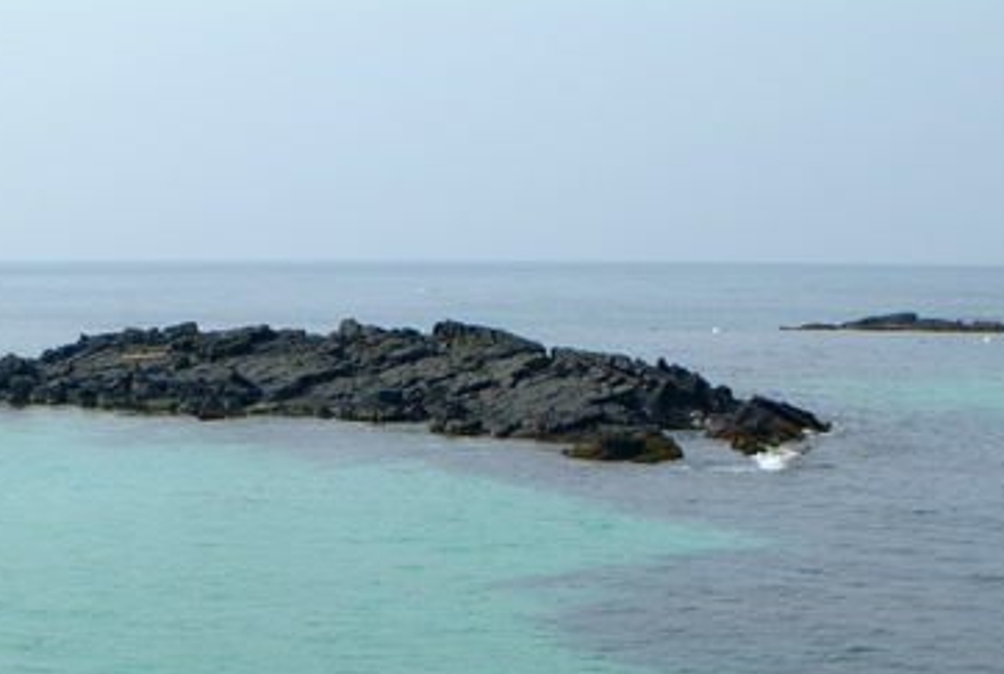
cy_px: 638
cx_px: 284
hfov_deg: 24.8
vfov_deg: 16.7
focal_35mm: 81
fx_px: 2264
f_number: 8
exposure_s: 1/250
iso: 200
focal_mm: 28
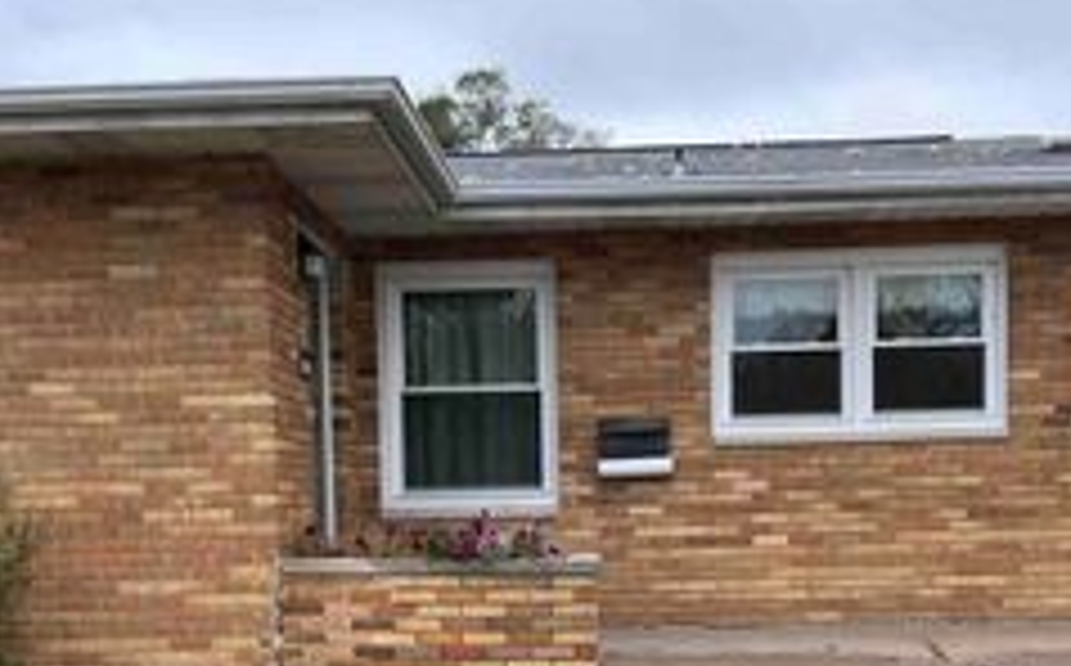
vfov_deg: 21.8
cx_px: 544
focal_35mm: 58
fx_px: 1691
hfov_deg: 35.2
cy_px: 596
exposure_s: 1/597
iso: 50
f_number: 1.5
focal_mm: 5.7
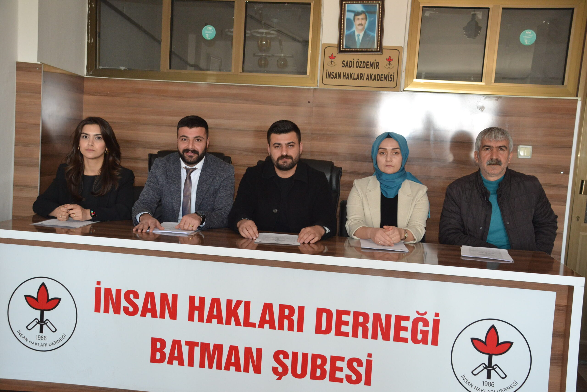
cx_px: 294
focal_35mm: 39
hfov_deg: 49.6
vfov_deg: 34.2
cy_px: 196
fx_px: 636
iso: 1100
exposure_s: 1/60
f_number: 3.8
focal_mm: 26
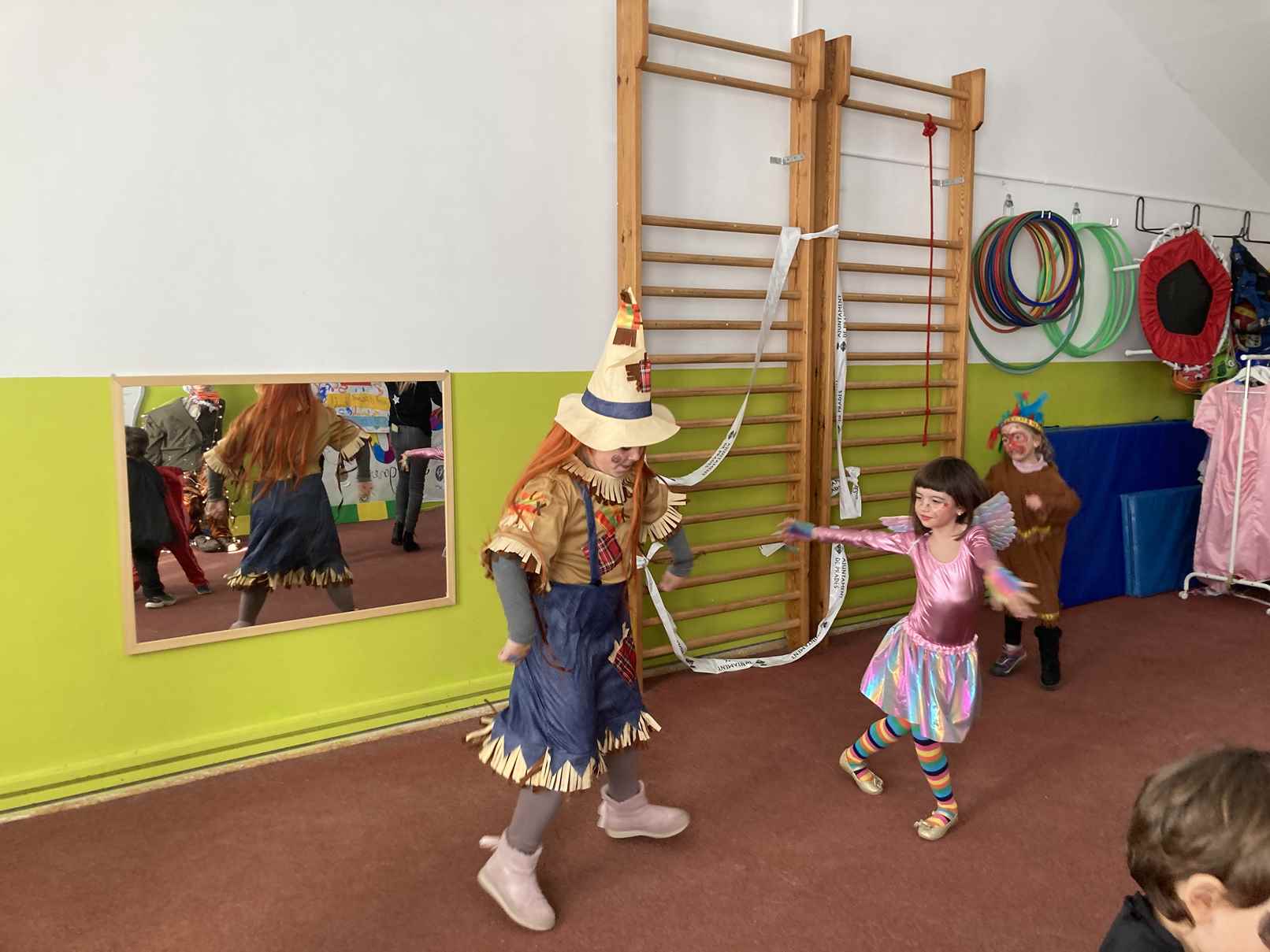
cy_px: 476
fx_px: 1027
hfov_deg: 63.4
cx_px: 635
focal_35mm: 28
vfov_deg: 49.7
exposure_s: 1/86
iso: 80
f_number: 1.8
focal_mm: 3.99
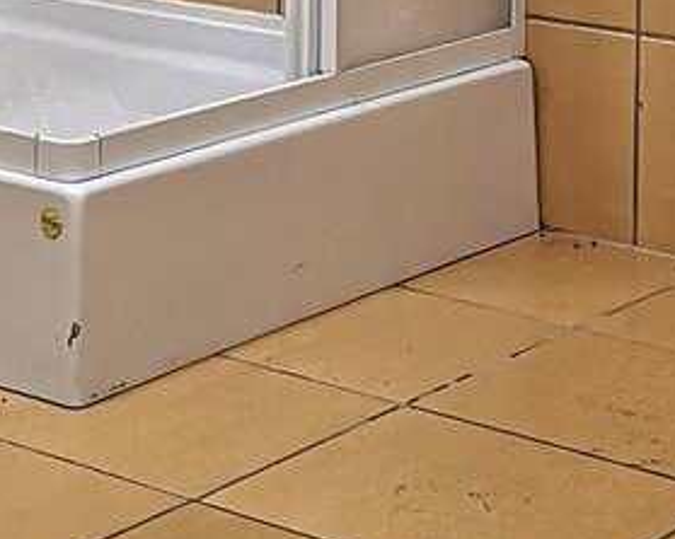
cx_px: 60
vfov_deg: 10.6
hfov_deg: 14.0
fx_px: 2716
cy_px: -474
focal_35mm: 136
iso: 200
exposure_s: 3
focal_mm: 3.95
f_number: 1.8
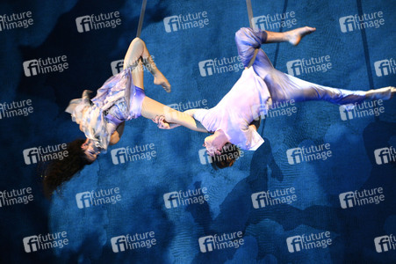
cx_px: 198
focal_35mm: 190
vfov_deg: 7.2
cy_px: 132
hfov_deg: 10.8
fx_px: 2088
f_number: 5.6
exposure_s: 1/60
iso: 5000
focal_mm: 190
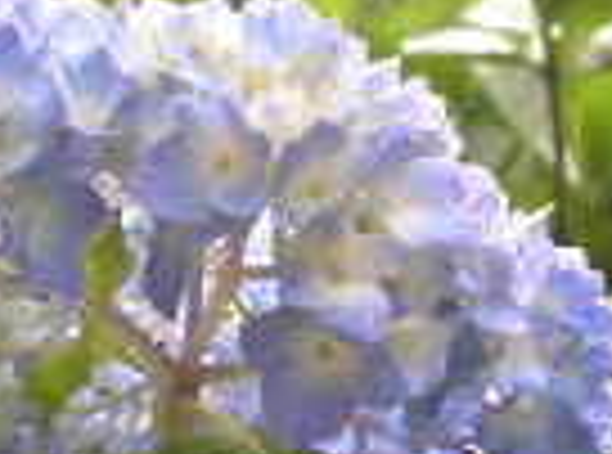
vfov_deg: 11.4
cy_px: 319
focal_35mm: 129
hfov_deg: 15.2
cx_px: 526
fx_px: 2273
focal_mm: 5.8
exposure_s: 1/202
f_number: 2.8
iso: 50
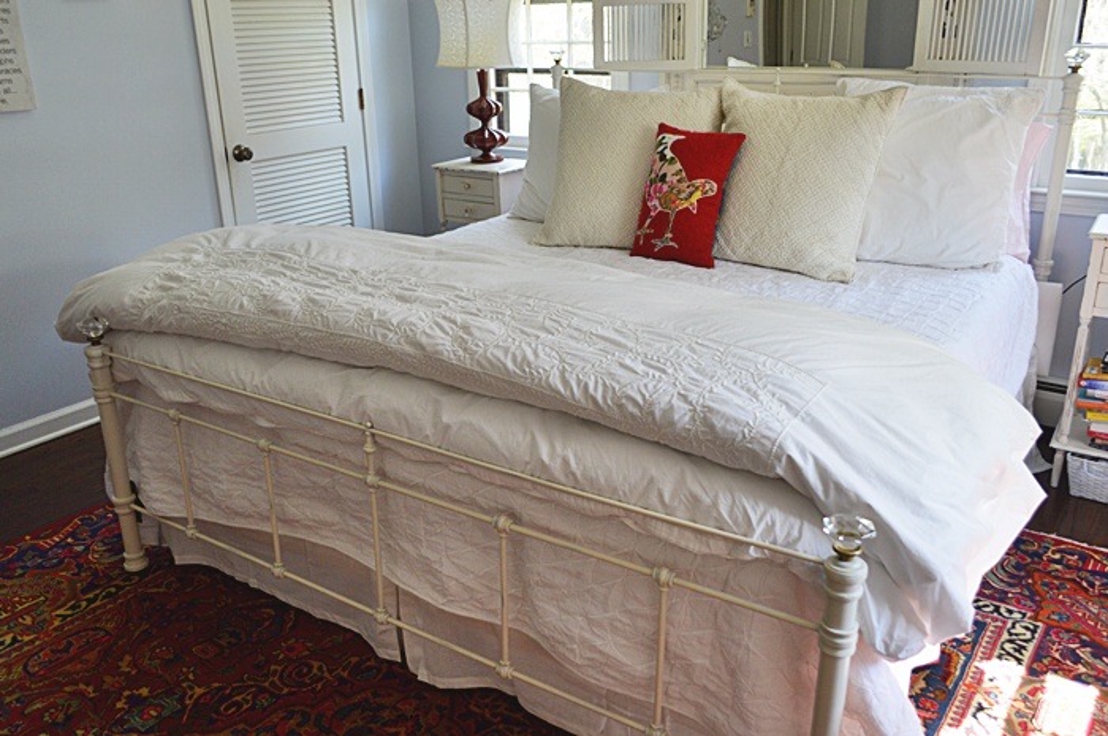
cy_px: 368
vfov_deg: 43.5
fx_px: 922
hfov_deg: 62.0
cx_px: 554
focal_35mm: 30
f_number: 3.8
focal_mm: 20
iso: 400
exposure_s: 1/40
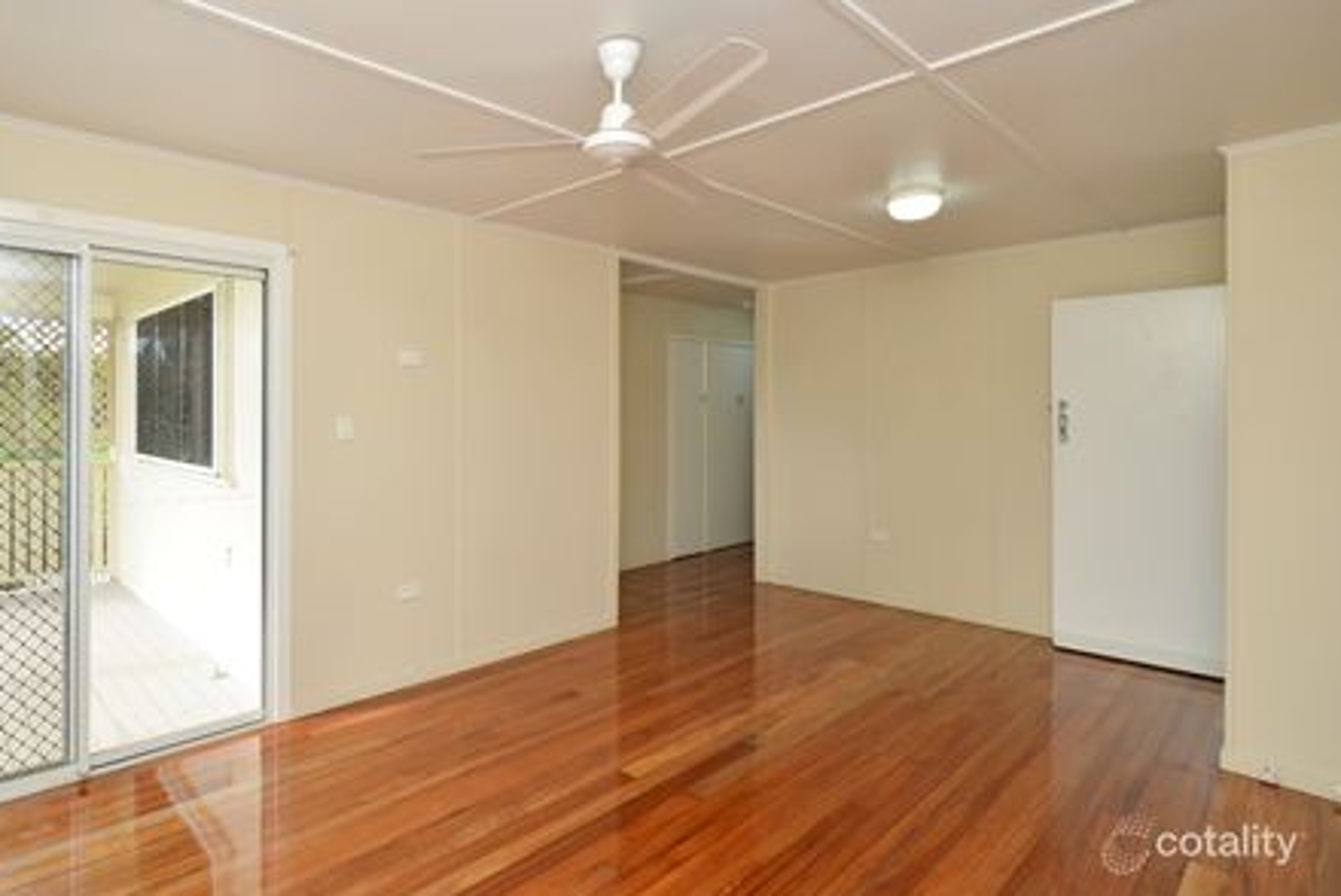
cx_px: 631
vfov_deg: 73.8
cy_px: 428
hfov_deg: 96.6
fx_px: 596
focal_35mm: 16
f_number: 5
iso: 200
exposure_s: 1/100
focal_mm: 10
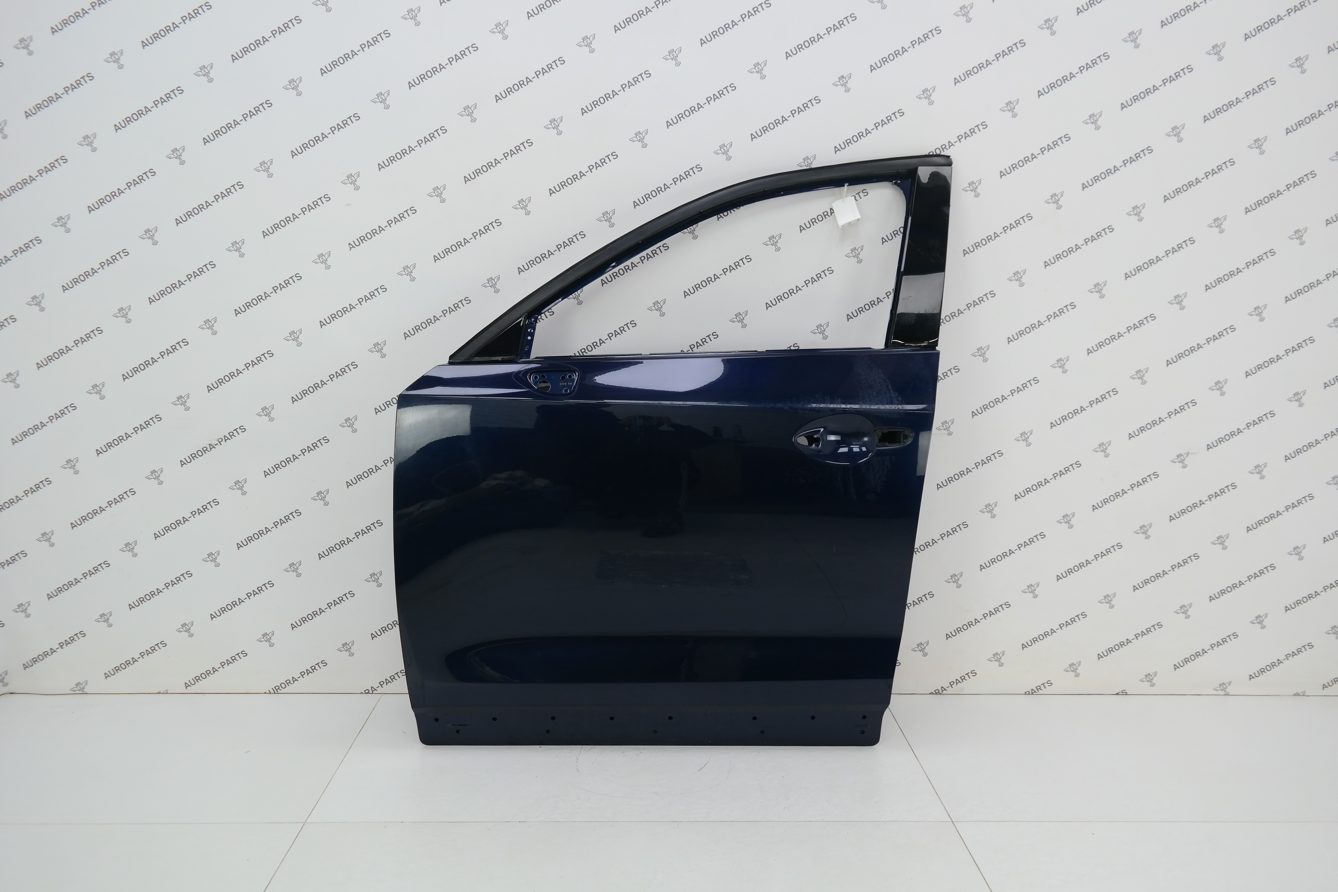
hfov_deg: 67.4
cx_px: 669
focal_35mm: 27
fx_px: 1003
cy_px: 446
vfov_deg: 47.9
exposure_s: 1/40
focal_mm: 18
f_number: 5.6
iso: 200
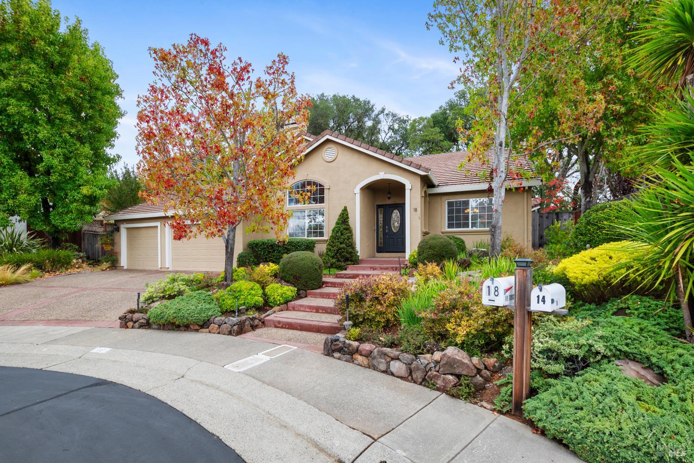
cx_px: 347
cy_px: 232
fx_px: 289
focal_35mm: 15
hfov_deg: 100.4
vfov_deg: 77.3
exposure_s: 1/40
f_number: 8
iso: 100
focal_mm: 10
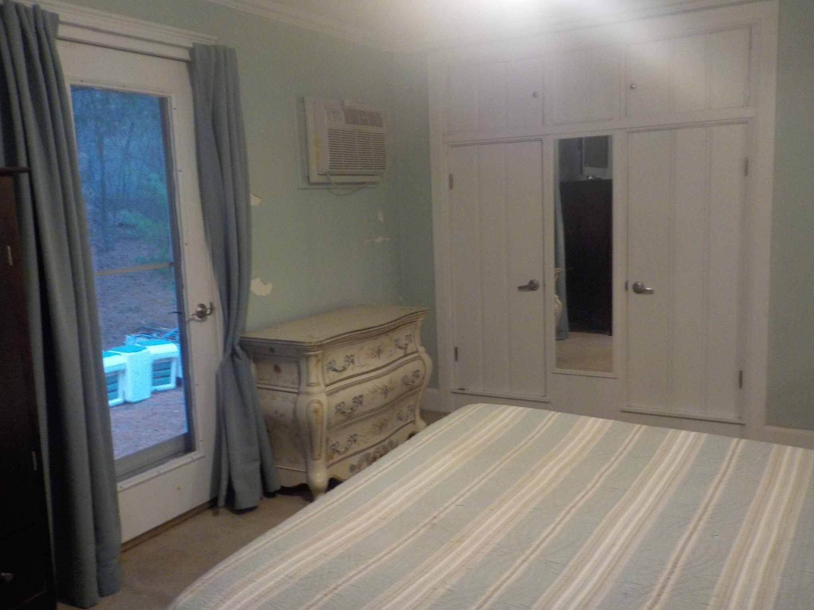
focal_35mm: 30
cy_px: 305
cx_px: 407
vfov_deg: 46.8
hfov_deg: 60.0
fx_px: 705
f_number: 3.3
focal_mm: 4.1
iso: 400
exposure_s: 1/10
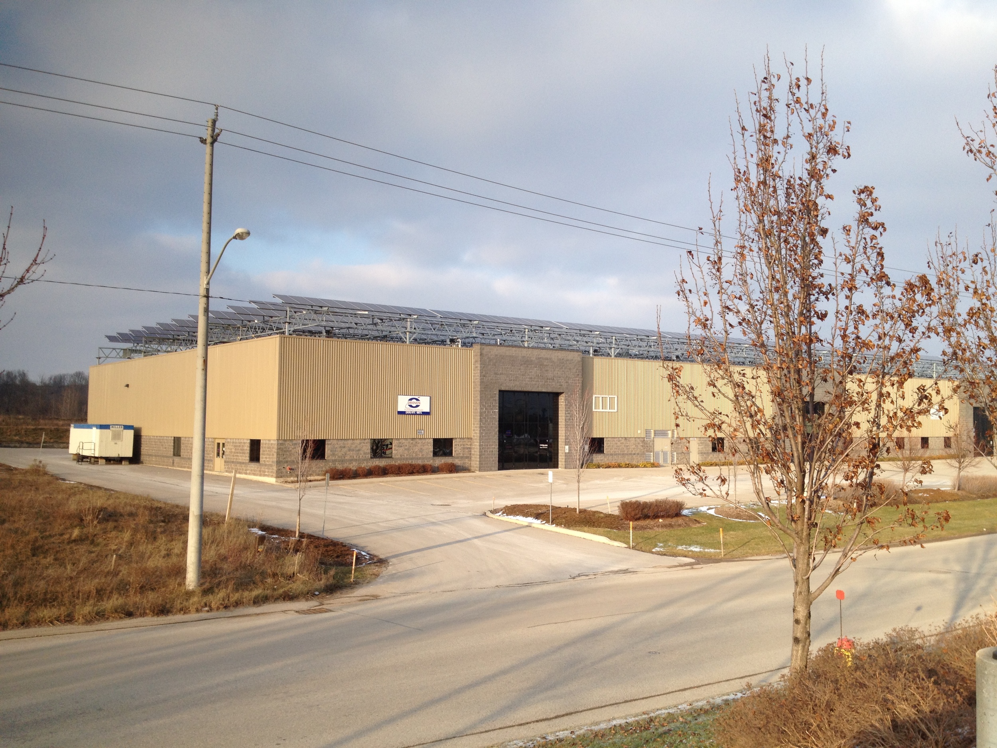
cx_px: 498
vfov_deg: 40.7
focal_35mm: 35
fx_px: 1008
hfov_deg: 52.6
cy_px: 374
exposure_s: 1/370
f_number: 2.4
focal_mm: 4.28
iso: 50
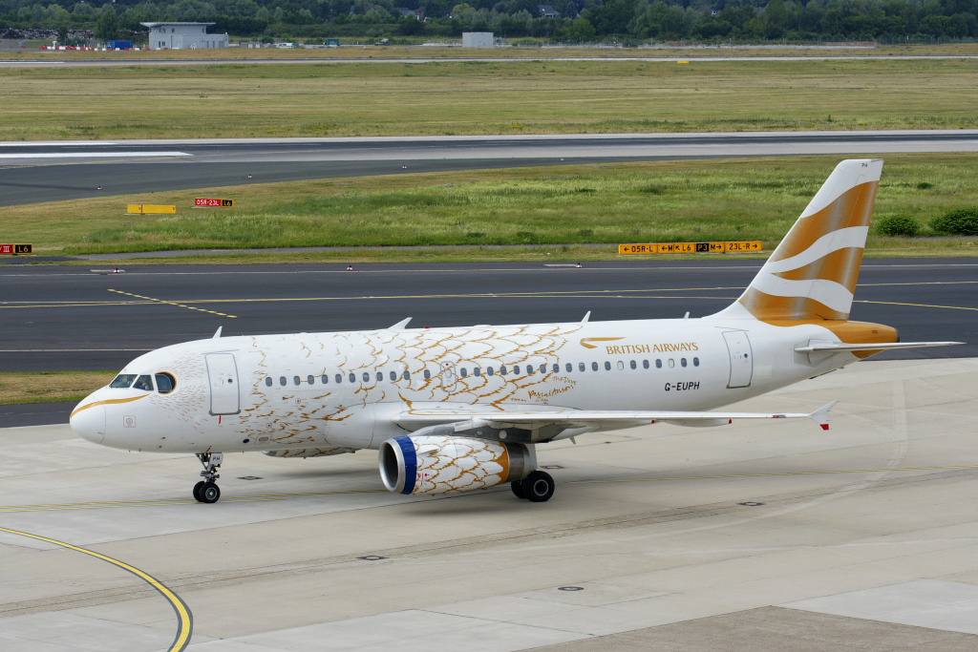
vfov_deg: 10.8
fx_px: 3464
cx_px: 489
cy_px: 326
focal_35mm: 128
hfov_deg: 16.1
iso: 200
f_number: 8
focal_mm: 85
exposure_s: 1/500
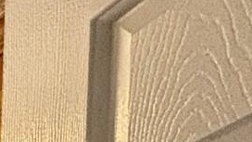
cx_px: -606
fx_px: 768
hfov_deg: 9.9
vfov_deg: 7.4
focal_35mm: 115
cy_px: 576
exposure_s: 1/60
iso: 200
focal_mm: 2.22
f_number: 2.2
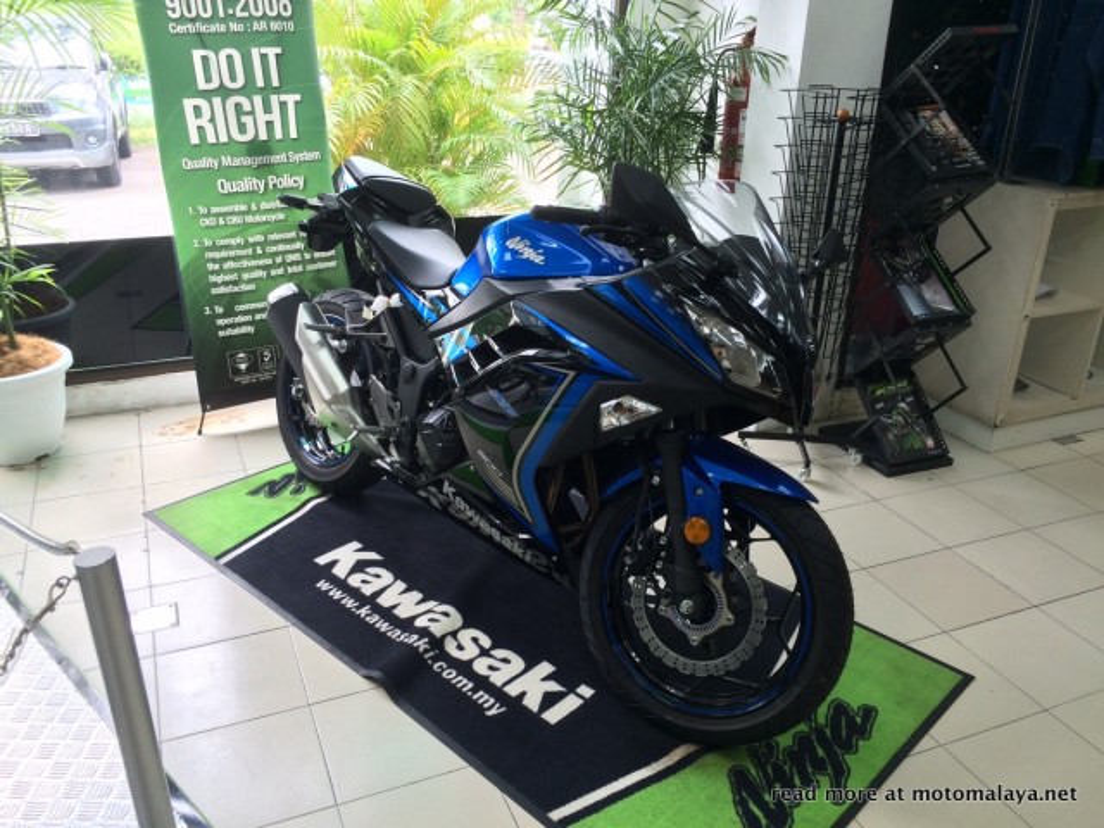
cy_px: 414
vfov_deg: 48.2
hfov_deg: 61.7
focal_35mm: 29
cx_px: 552
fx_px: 925
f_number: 2.2
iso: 40
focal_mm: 4.15
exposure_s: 1/33
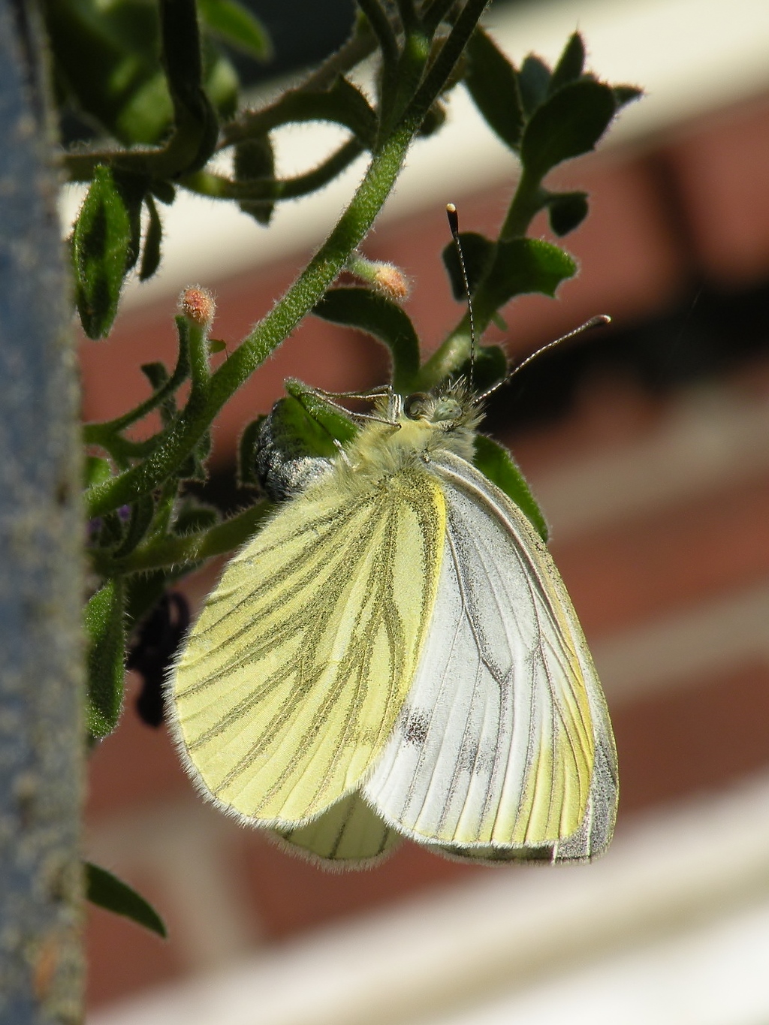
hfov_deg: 9.6
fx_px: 4590
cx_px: 384
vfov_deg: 12.7
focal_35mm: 155
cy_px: 512
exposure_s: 1/300
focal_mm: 27.4
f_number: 7.1
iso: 64
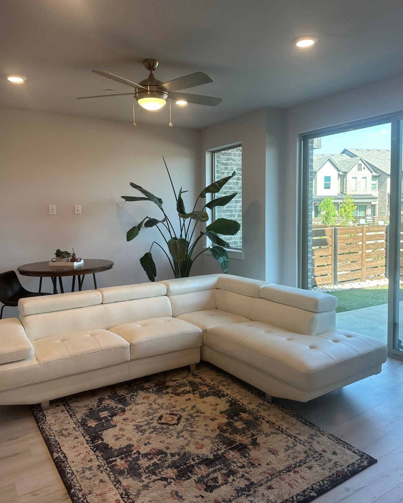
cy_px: 236
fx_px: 388
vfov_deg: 66.0
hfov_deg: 54.9
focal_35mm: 26
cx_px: 195
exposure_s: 1/162
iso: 80
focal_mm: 6.86
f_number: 1.78
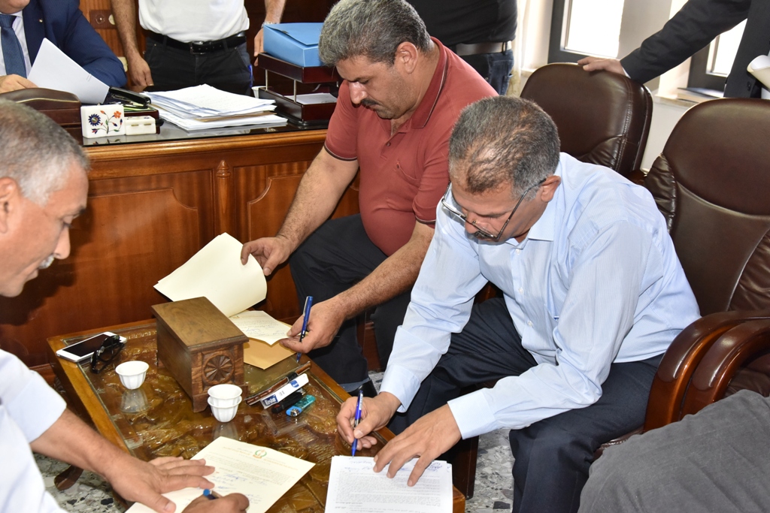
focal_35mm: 44
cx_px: 385
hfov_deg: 44.5
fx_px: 941
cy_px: 256
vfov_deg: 30.5
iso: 3200
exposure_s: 1/200
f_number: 7.1
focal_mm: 44
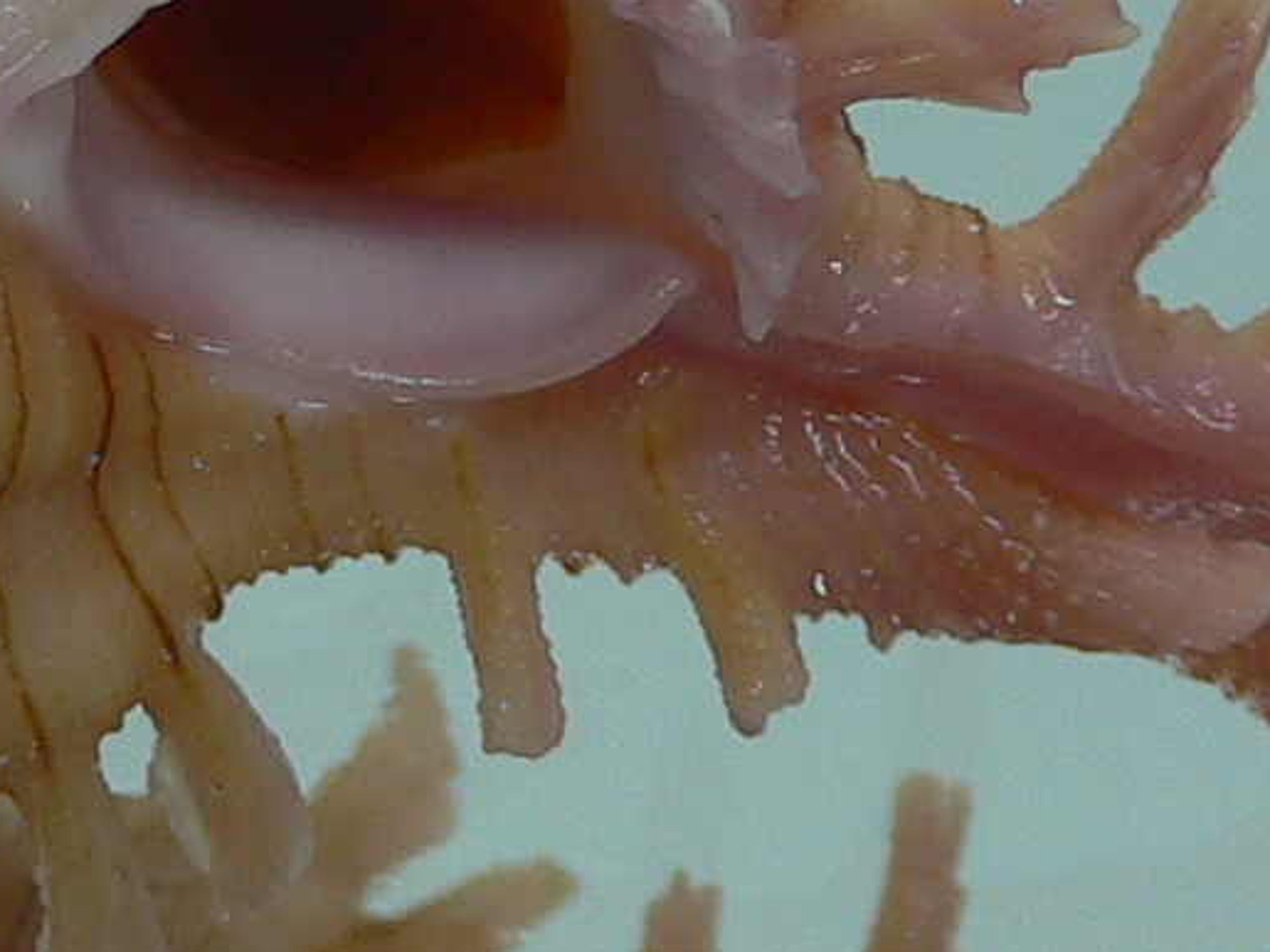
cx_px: 52
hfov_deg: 14.2
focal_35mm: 137
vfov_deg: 10.8
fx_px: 5025
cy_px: 520
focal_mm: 4.6
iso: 80
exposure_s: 1/60
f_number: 2.8
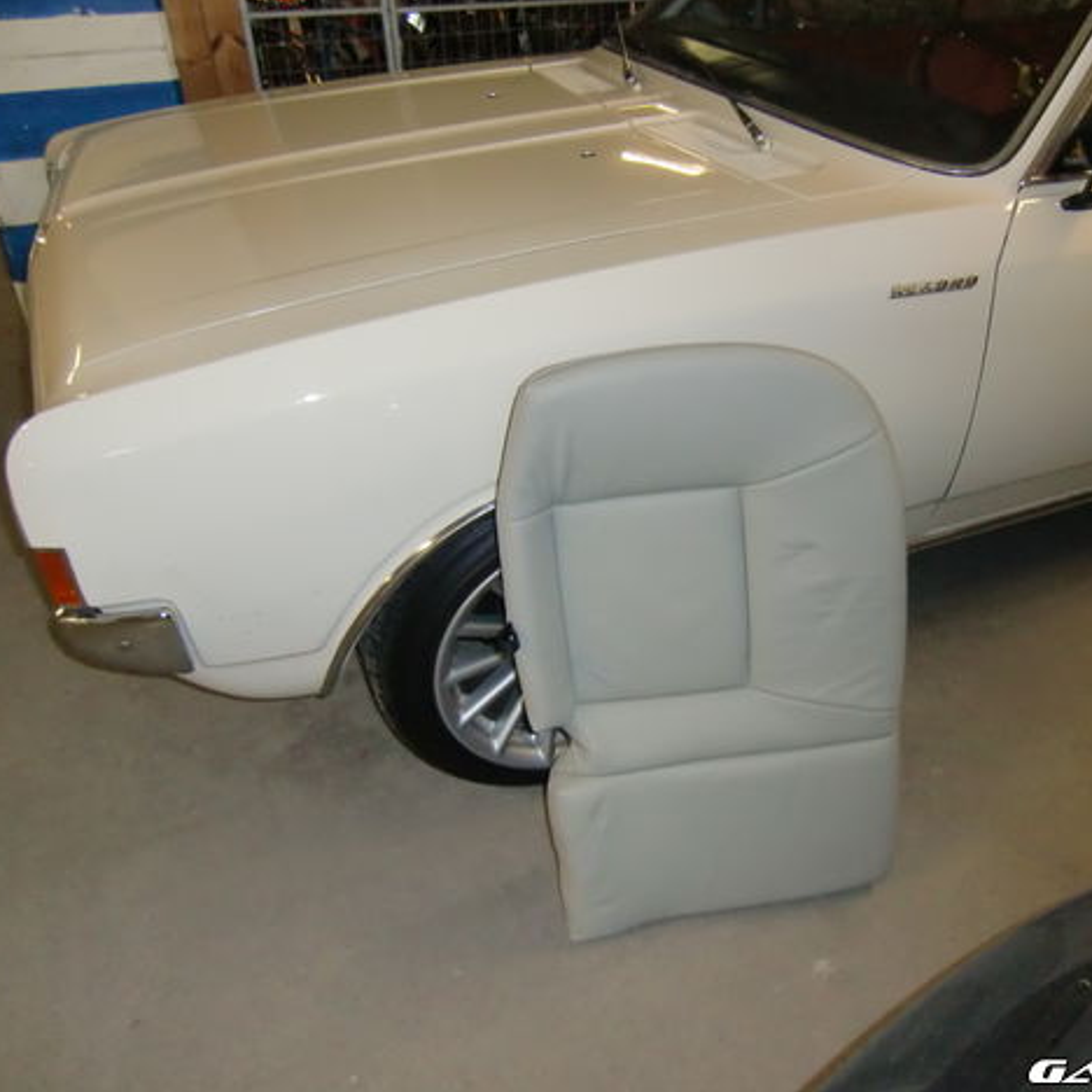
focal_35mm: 29
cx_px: 681
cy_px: 534
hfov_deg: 55.0
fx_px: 1035
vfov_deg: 55.6
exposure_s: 1/60
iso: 320
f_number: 3.2
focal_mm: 4.3
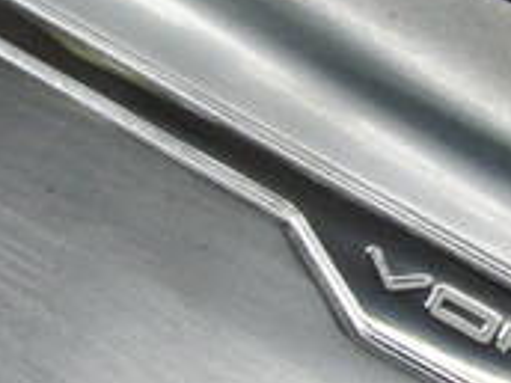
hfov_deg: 14.0
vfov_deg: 10.7
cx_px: 541
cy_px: 122
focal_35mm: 138
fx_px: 2037
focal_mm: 6.42
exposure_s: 1/80
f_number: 3.6
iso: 125
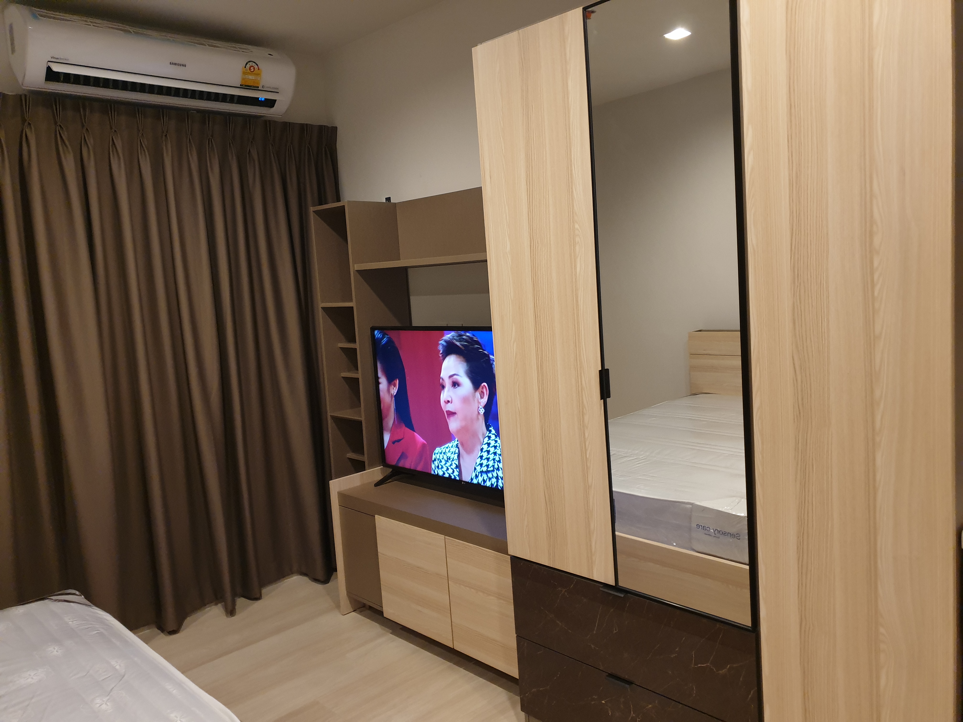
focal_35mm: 26
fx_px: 723
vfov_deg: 53.1
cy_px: 361
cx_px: 482
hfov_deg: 67.3
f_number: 1.5
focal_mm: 4.3
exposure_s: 1/50
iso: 250
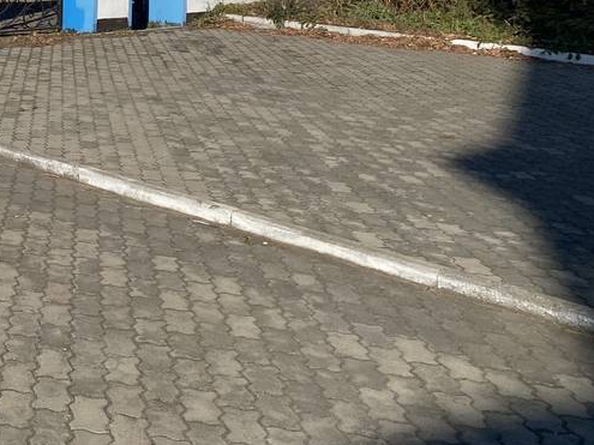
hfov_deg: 27.5
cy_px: -77
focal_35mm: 63
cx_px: -92
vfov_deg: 21.7
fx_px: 1081
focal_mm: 4.25
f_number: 1.8
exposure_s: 1/3731
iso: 32
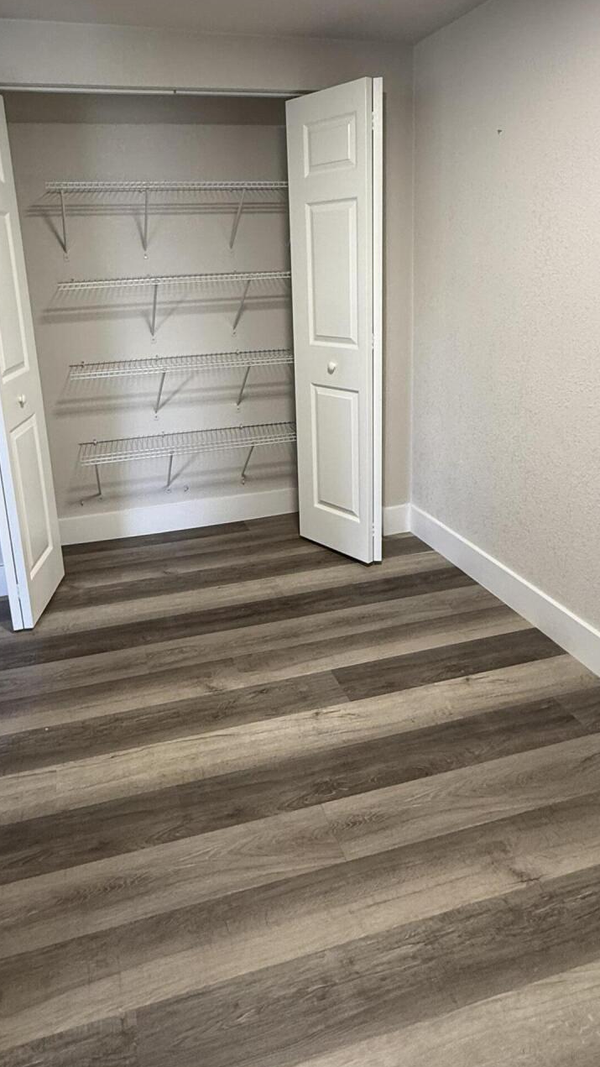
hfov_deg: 47.5
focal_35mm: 24
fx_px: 679
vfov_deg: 75.7
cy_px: 441
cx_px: 256
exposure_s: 1/60
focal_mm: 2.22
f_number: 2.2
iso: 200
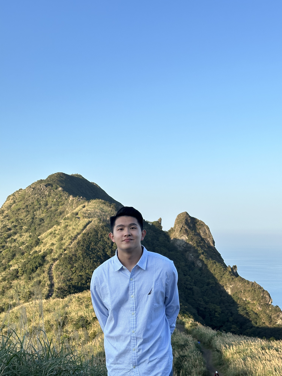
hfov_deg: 30.3
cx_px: 141
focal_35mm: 48
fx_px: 521
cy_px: 188
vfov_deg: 39.7
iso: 64
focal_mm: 6.86
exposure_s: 1/1953
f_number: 1.78
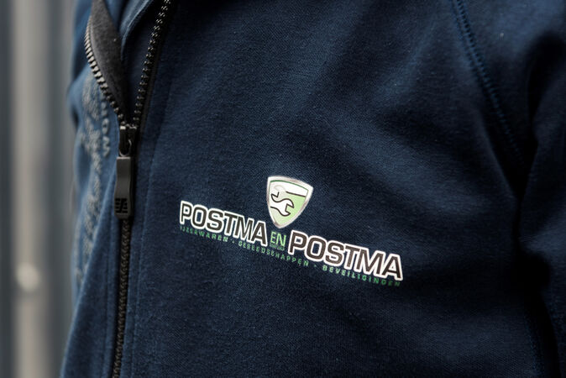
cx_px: 283
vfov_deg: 19.5
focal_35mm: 70
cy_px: 189
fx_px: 1101
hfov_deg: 28.8
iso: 320
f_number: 5
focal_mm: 70
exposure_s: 1/160
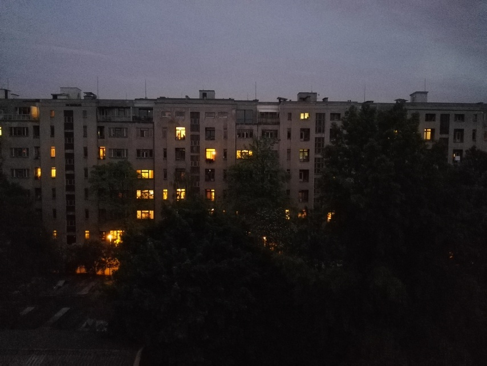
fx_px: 408
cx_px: 244
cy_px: 183
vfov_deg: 48.2
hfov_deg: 61.6
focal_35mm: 29
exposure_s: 1/16.7
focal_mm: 3.8
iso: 2500
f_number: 2
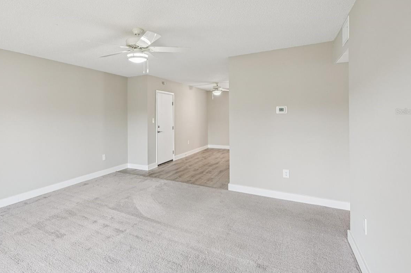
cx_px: 148
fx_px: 217
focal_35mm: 19
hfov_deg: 84.8
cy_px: 111
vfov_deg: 64.0
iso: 400
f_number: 8
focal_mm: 14
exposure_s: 1/13
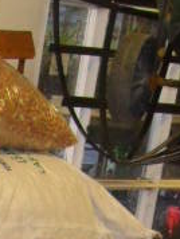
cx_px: -257
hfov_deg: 6.2
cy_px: 615
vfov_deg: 7.8
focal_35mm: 230
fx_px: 1591
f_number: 3
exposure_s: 1/45
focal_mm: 7
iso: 200
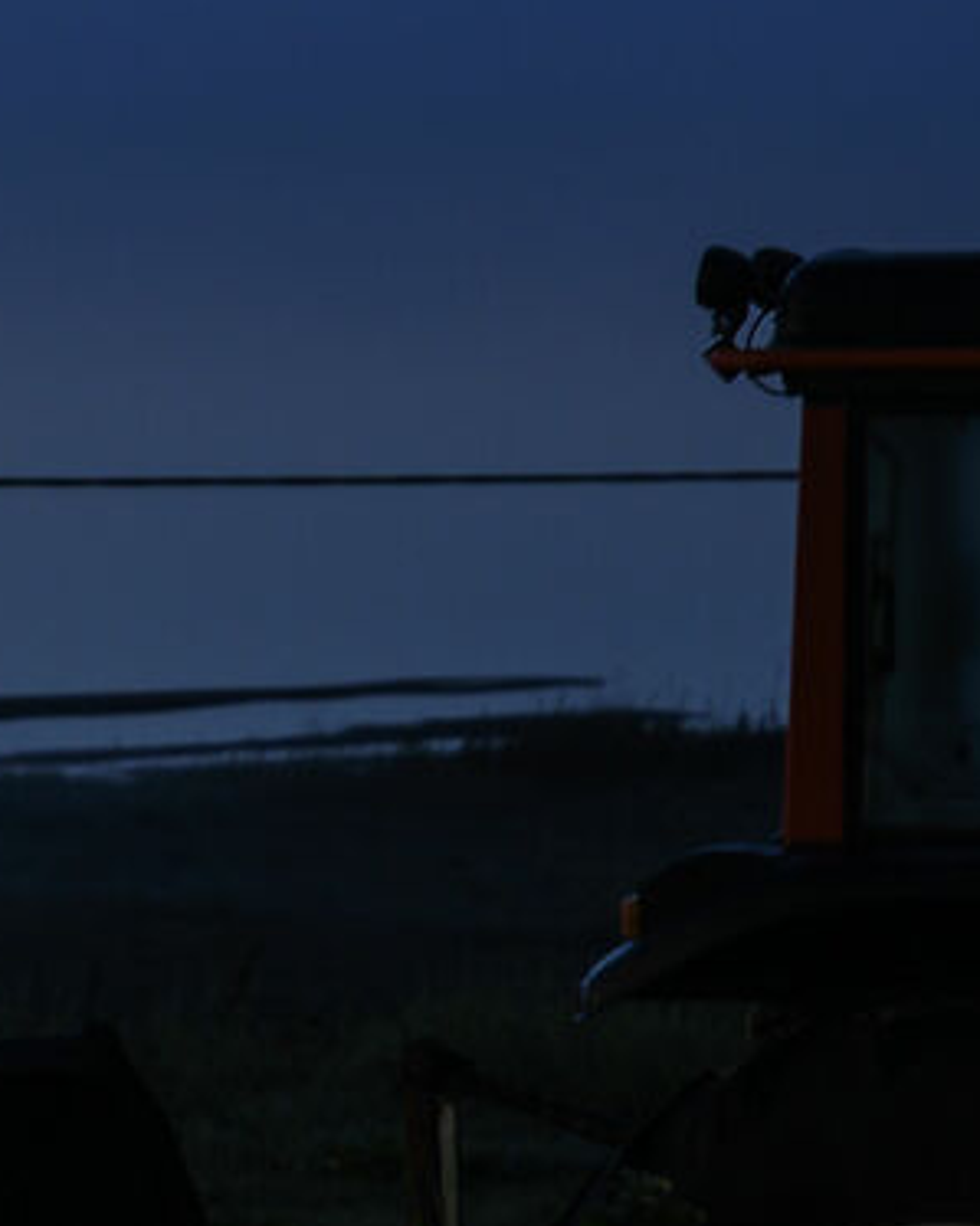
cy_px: -1300
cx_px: -2671
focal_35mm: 421
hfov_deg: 3.5
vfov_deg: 4.5
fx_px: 15270
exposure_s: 30
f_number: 6.3
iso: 100
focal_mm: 70
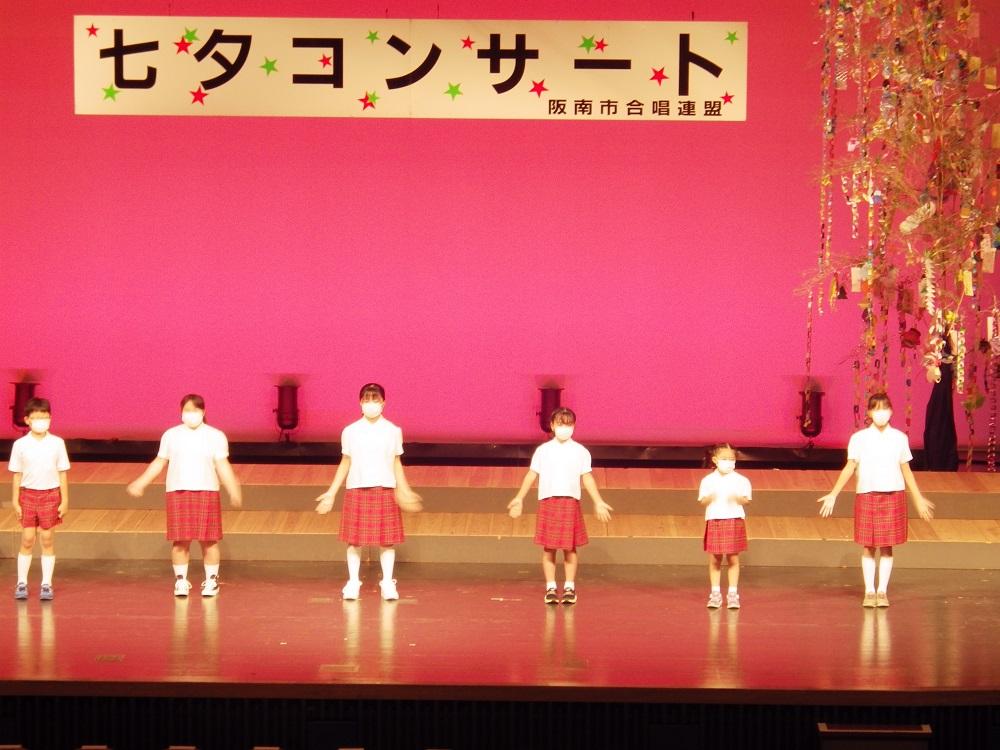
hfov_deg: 14.8
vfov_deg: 11.1
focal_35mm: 133
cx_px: 500
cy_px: 375
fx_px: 3842
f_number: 5
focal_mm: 23.8
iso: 200
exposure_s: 1/6
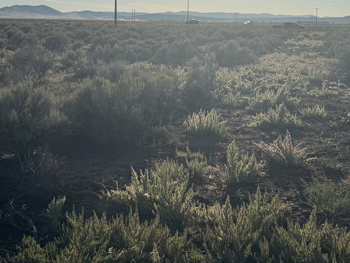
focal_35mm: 54
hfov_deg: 35.5
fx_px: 546
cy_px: 34
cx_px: 174
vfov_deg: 26.3
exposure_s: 1/20000
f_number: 1.78
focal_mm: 6.76
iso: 64
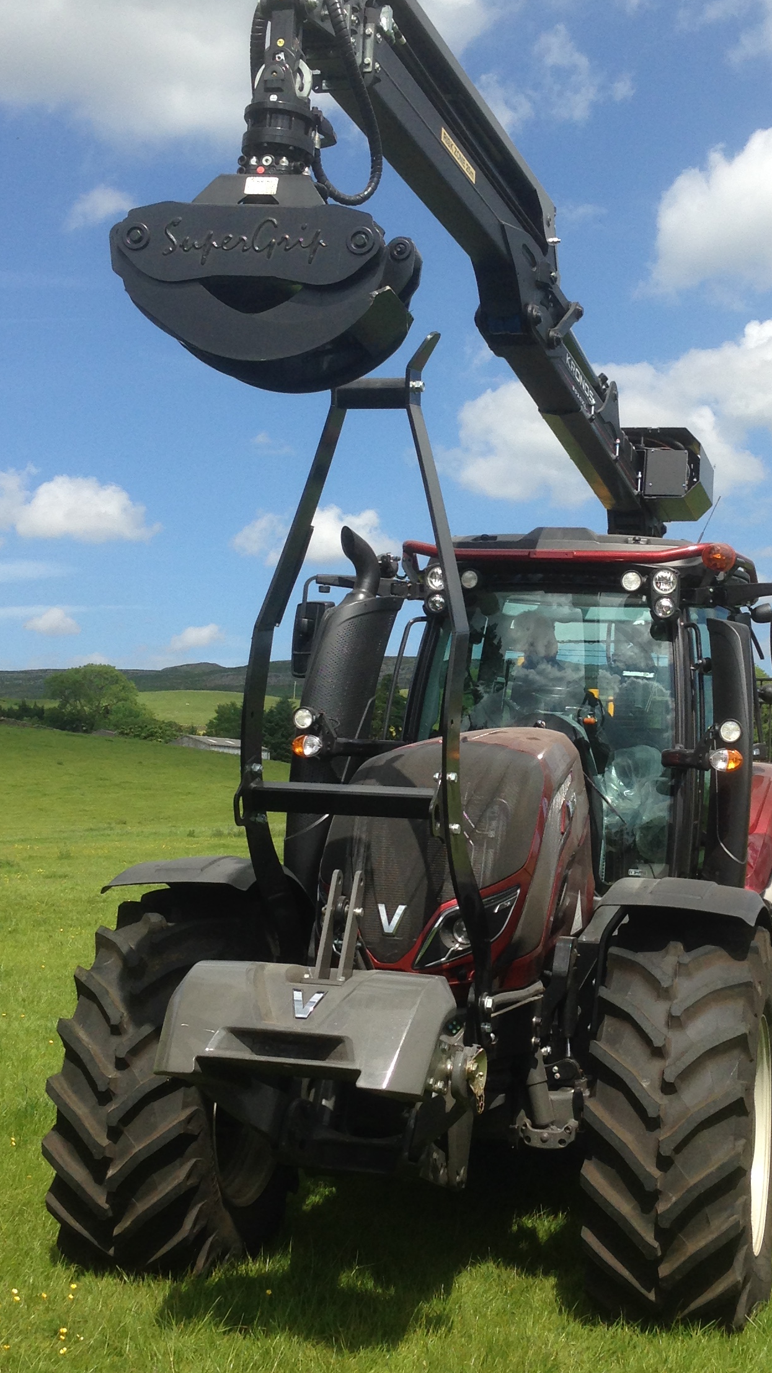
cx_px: 528
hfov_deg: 22.5
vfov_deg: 39.1
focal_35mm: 53
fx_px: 1929
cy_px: 583
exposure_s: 1/1642
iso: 50
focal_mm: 4.12
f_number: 2.4
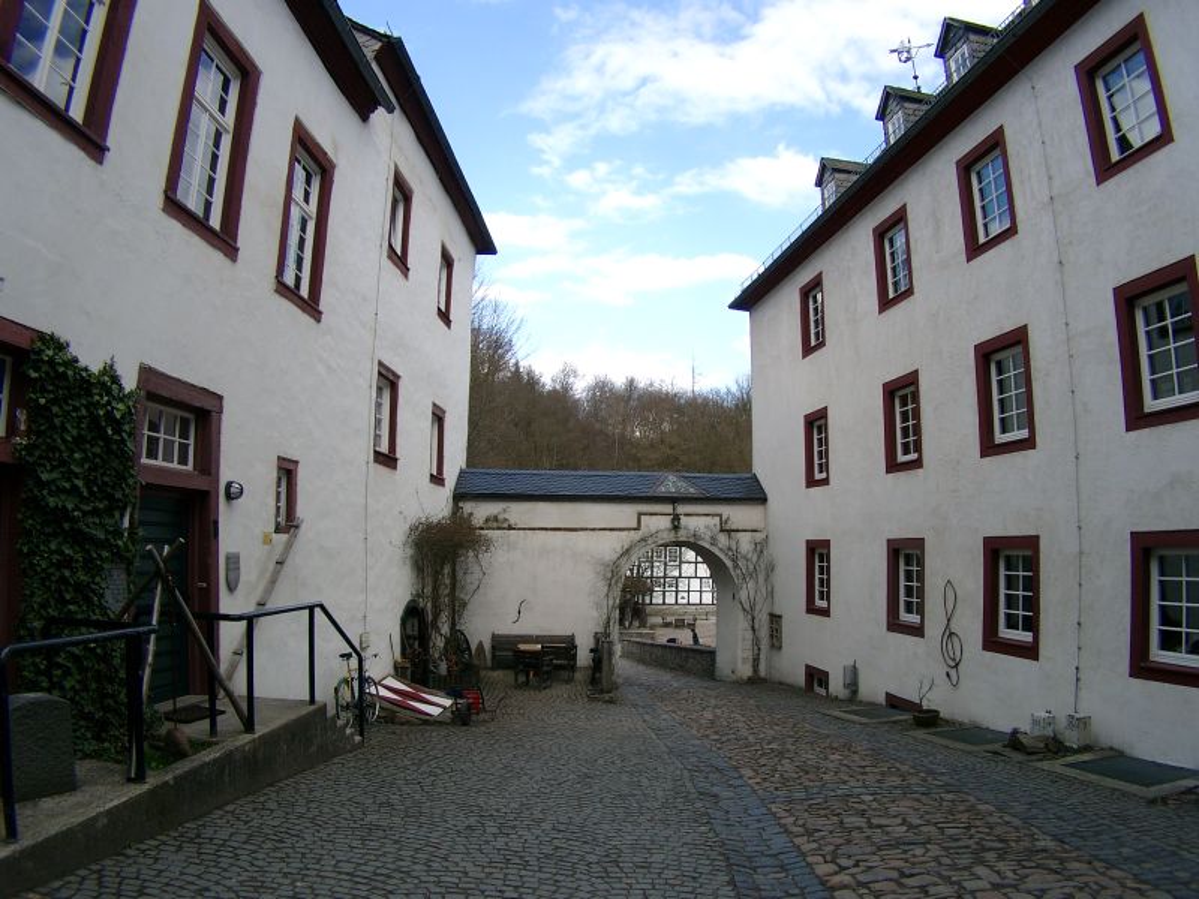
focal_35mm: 34
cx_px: 600
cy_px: 450
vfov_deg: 41.8
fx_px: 1178
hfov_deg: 54.0
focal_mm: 7.13
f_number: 4
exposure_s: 1/238
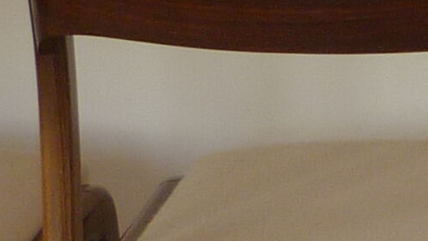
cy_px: 209
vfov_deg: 4.7
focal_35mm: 260
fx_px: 2952
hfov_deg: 8.0
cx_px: 751
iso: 80
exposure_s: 1/125
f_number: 2.8
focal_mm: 5.5
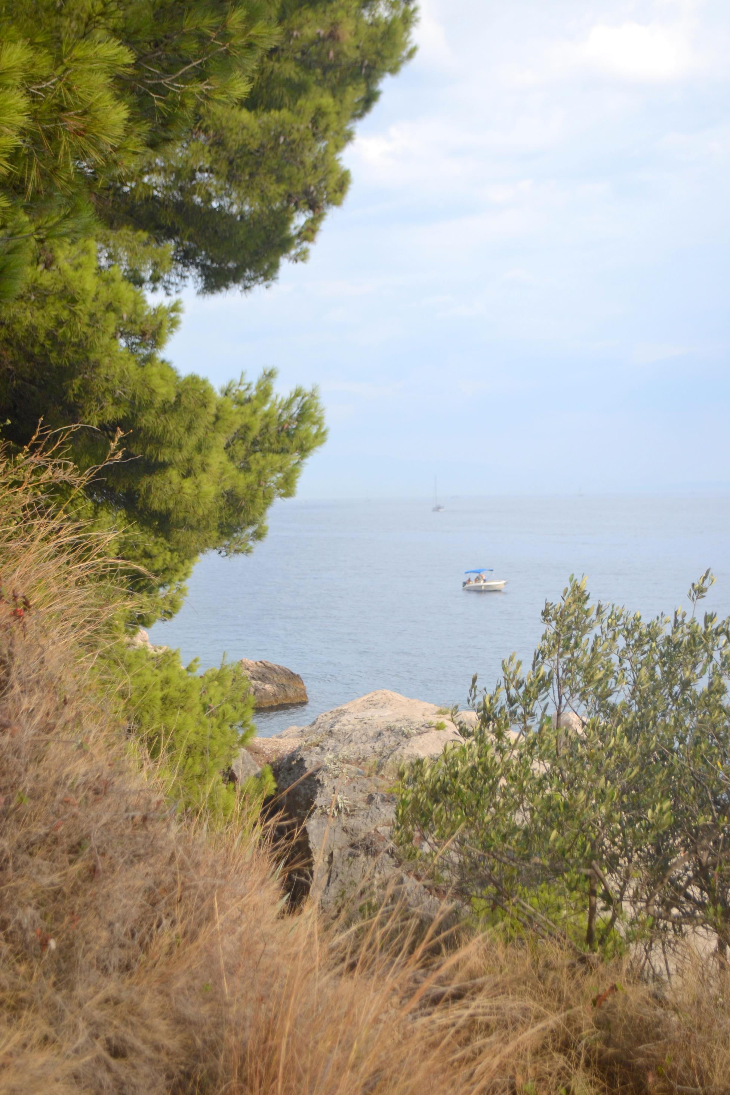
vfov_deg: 37.9
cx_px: 365
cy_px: 548
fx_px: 1597
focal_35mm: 52
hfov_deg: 25.8
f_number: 5.6
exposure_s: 1/125
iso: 160
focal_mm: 35
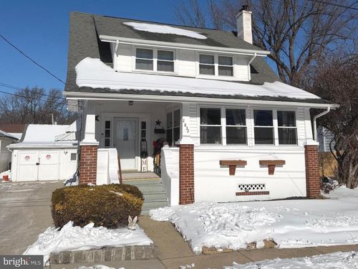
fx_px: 248
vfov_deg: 56.8
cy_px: 134
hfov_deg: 71.6
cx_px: 179
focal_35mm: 24
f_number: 1.78
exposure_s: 1/22727
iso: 100
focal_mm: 6.76
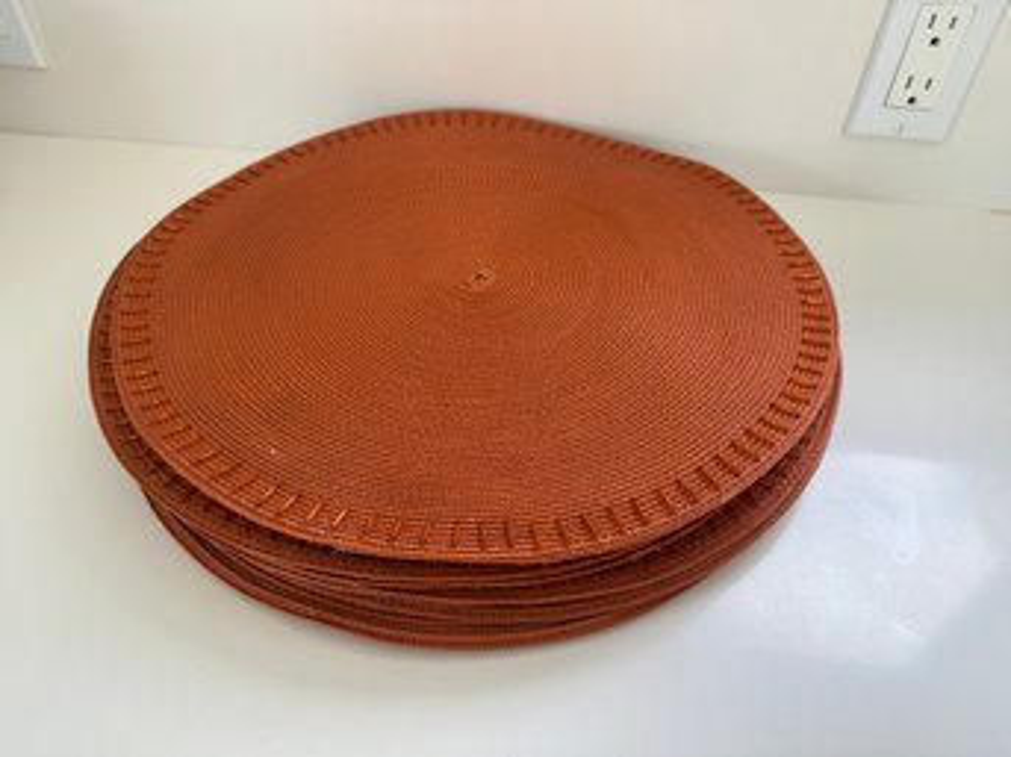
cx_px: 506
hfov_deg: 71.6
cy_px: 378
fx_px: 701
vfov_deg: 56.8
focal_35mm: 24
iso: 64
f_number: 1.78
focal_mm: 6.76
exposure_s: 1/144
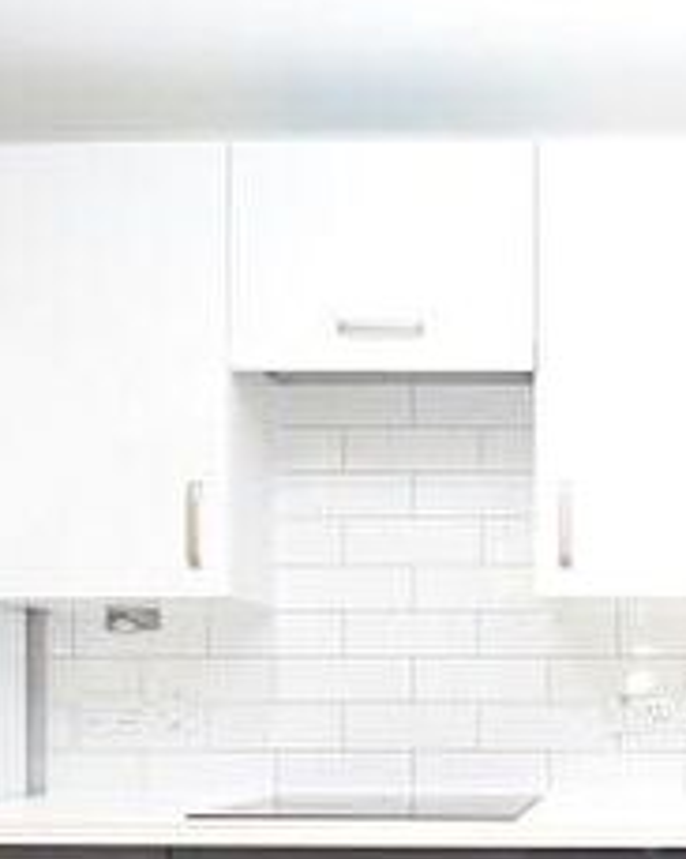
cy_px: 720
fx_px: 1092
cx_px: 645
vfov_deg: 40.6
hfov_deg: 32.7
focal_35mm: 43
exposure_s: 1/60
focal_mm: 10
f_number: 3.5
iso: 900
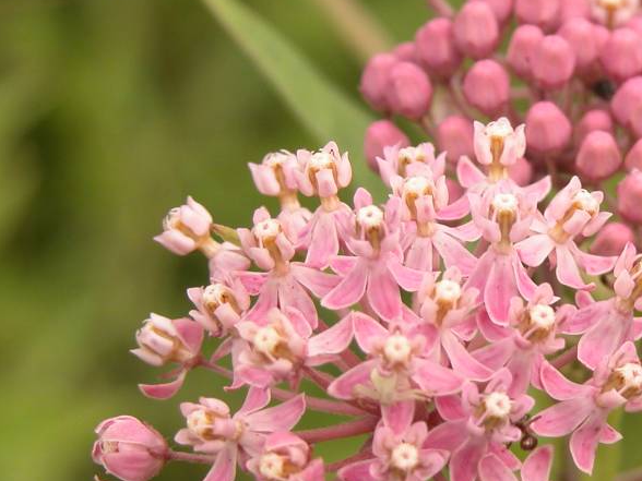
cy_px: 320
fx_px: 4321
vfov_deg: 6.4
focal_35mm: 233
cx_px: 643
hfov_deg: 8.5
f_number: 3.7
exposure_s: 1/602
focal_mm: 27.3
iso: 100
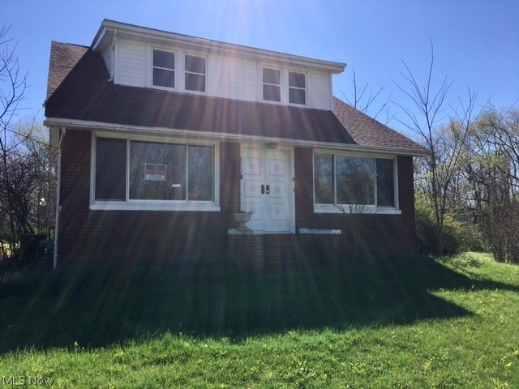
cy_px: 194
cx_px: 260
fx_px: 435
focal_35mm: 29
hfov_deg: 61.7
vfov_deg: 48.2
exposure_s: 1/1304
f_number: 2.2
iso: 25
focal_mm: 4.15
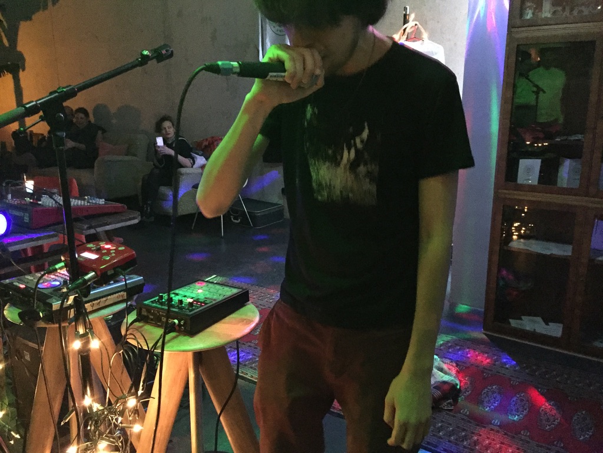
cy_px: 226
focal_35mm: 29
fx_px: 505
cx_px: 302
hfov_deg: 61.7
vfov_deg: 48.2
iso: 1600
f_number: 2.2
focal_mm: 4.15
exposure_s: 1/17
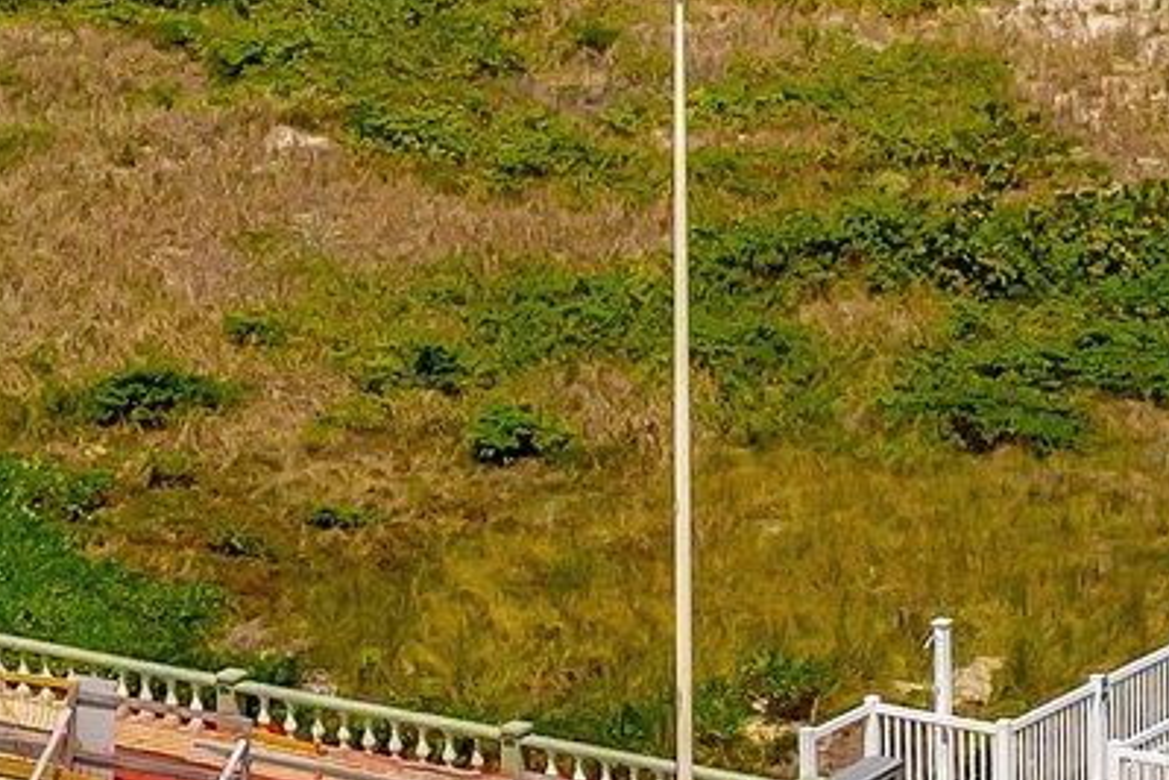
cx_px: 1064
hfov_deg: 11.0
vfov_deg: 7.0
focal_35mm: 185
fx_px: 6007
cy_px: -1066
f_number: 8
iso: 400
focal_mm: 24
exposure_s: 1/1600
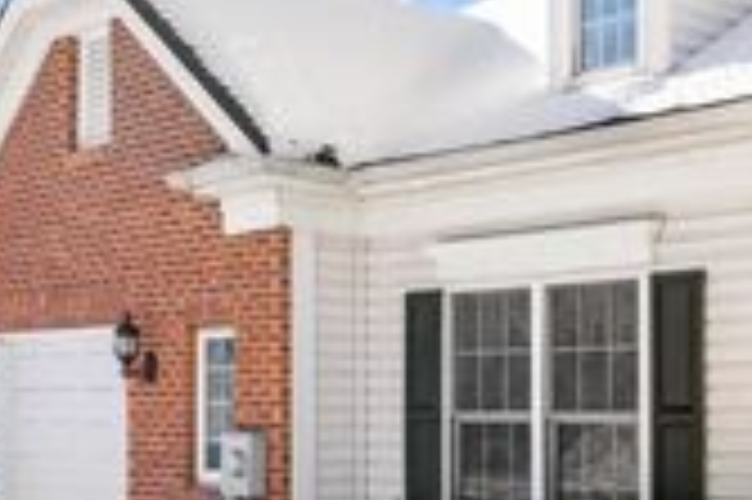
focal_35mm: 63
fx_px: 1315
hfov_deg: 29.2
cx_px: 806
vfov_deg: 21.3
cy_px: 385
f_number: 9
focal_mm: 14
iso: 400
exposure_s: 1/500
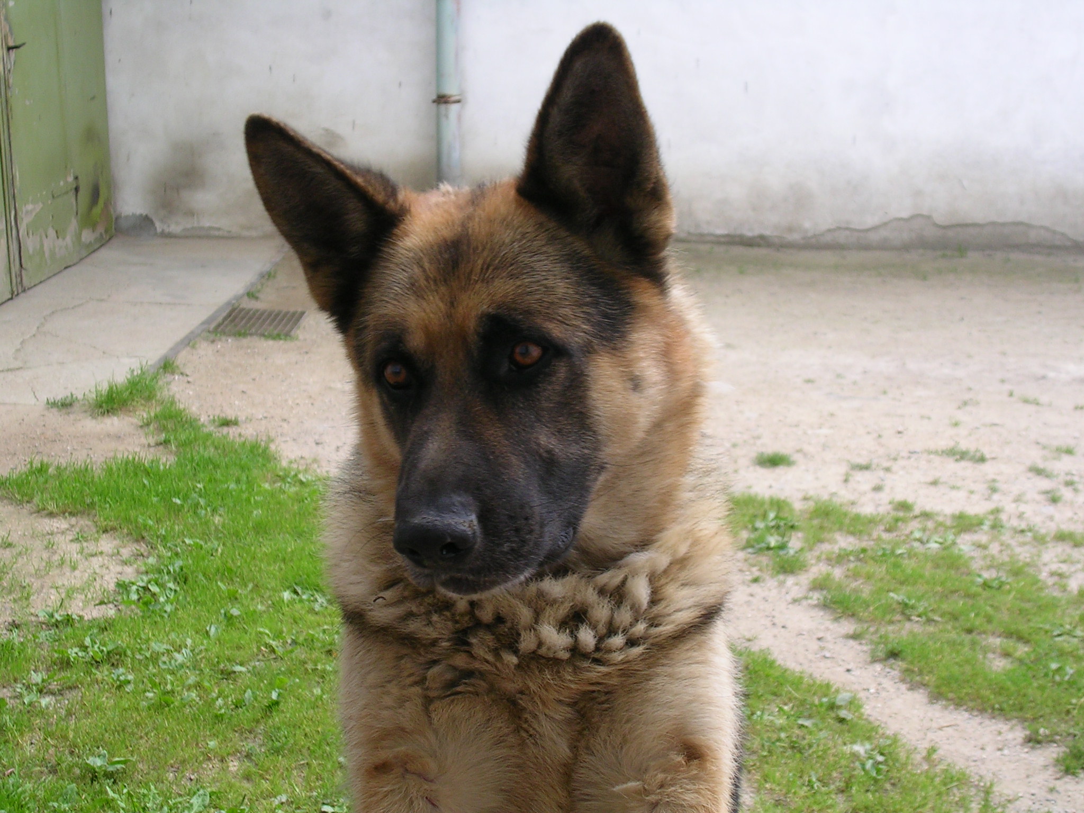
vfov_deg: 21.9
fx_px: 2098
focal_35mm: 67
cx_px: 542
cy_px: 406
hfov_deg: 29.0
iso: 50
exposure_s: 1/38.5
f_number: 3.6
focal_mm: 10.2
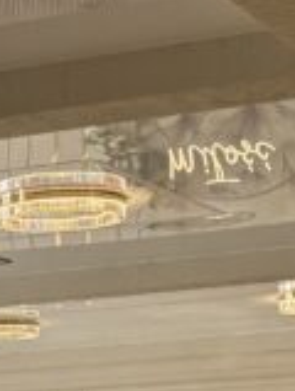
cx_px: -79
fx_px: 1890
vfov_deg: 11.3
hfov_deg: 8.8
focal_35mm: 167
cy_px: 605
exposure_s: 1/522
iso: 50
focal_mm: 5.96
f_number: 1.6
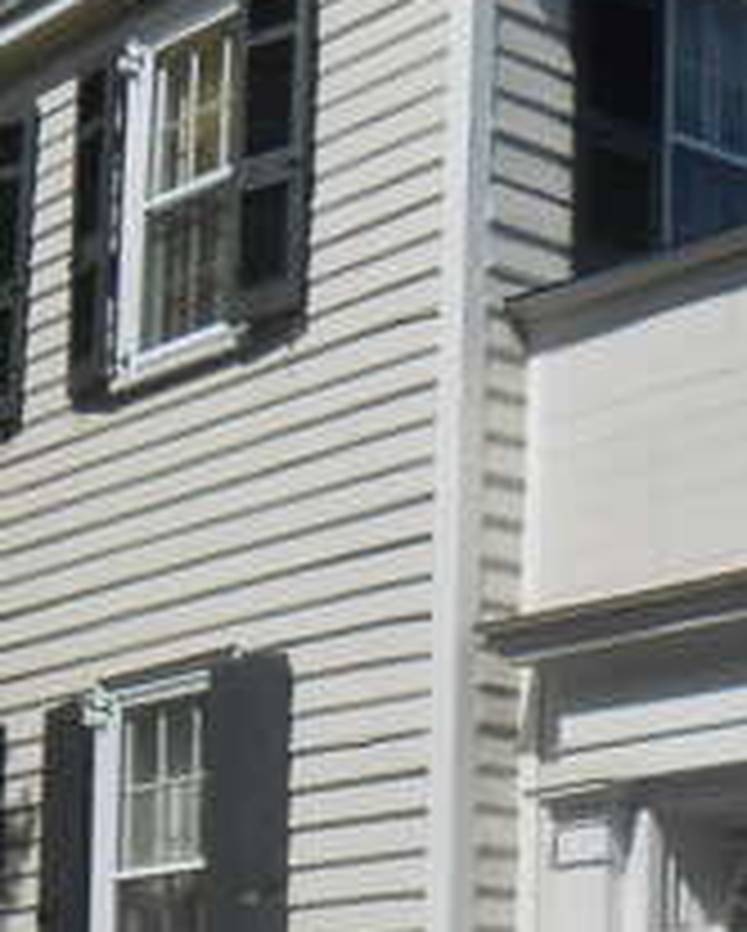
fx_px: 2704
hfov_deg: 15.2
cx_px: 864
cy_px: 747
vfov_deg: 19.3
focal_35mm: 98
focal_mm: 4.6
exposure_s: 1/1250
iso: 80
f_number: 3.5
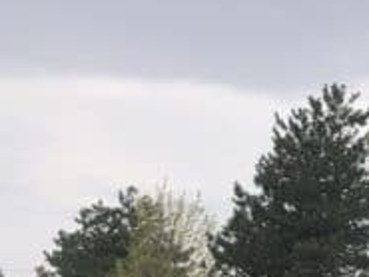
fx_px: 1664
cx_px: 945
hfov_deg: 10.5
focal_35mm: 156
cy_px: 583
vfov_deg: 8.9
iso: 20
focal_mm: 3.99
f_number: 1.8
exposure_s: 1/1675
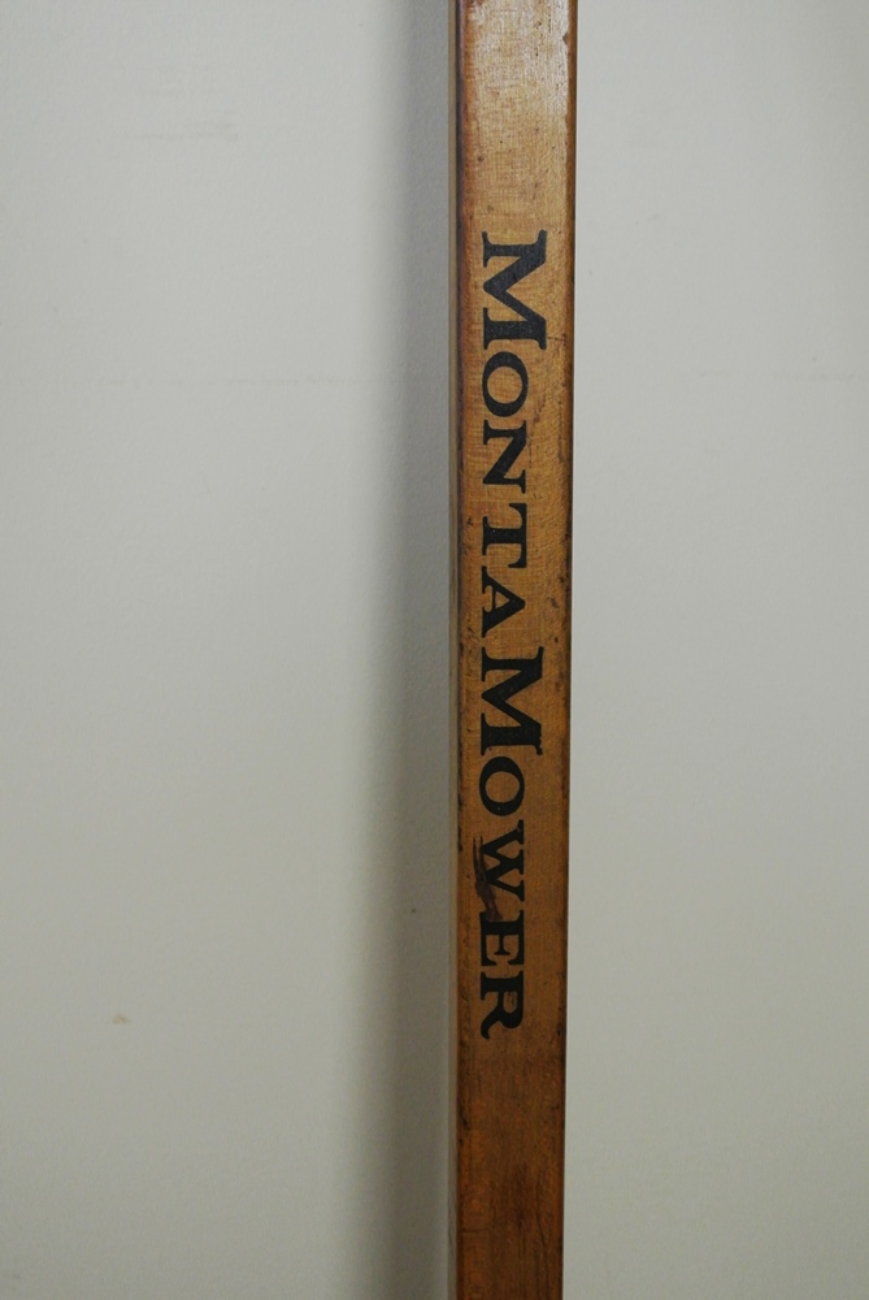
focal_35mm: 68
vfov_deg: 29.6
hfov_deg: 20.1
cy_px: 650
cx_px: 434
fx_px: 2456
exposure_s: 1/30
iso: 800
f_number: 5.3
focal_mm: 25.2
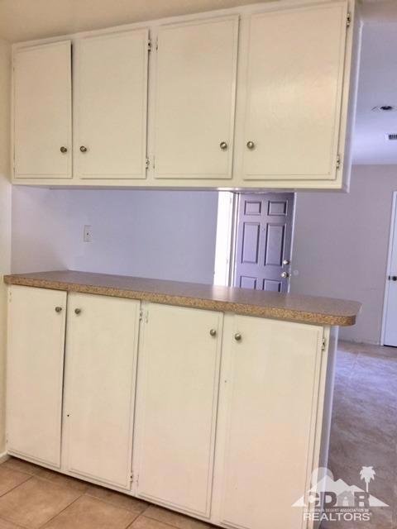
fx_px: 443
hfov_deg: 48.2
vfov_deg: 61.7
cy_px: 264
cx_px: 198
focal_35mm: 29
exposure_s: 1/30
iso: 50
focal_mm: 4.15
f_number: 2.2
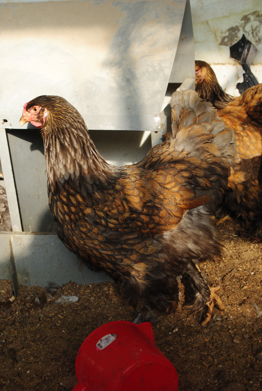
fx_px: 898
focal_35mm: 82
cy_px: 196
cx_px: 131
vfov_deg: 24.6
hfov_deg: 16.6
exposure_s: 1/100
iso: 200
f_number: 9
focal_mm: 55
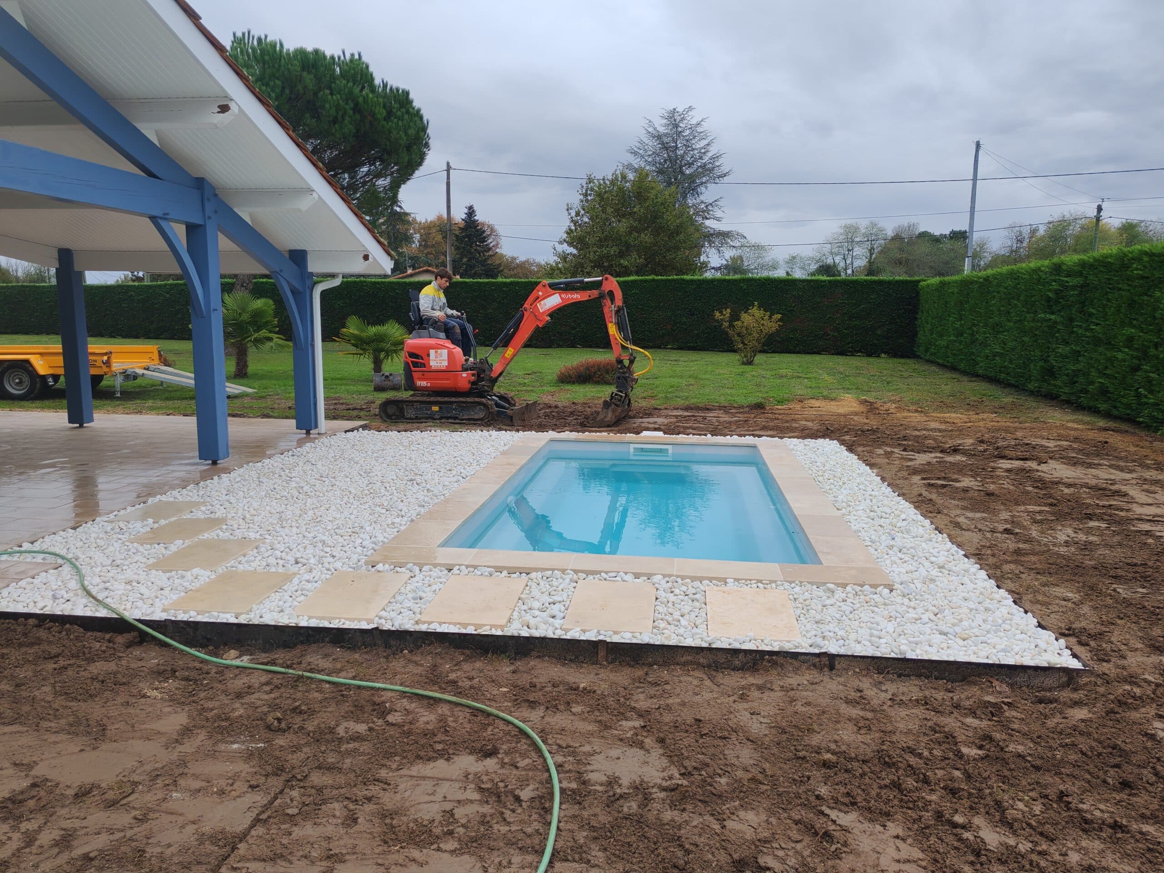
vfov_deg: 51.4
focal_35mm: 27
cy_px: 436
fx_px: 908
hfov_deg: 65.3
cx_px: 582
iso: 50
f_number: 1.95
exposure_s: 1/490
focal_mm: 5.52
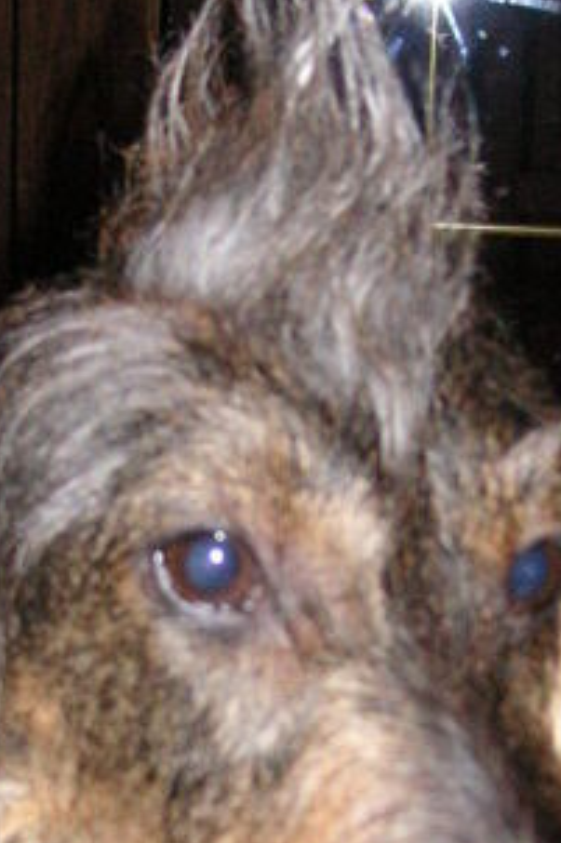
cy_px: 611
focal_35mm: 102
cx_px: 307
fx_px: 2387
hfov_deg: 13.4
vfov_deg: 19.9
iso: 160
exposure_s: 1/45
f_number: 2.8
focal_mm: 6.1
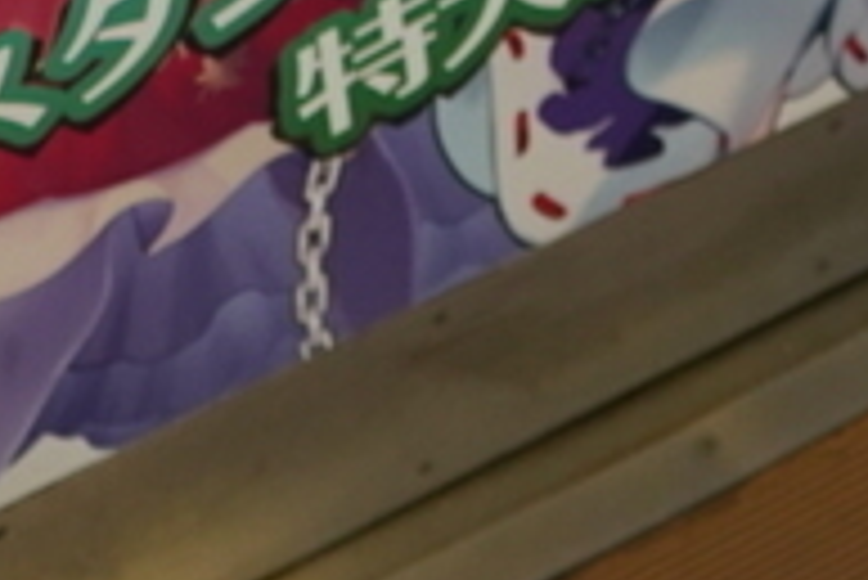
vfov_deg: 6.7
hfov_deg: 10.2
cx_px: 1075
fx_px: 4802
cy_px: -616
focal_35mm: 199
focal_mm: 32
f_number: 4
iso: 1250
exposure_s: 1/160
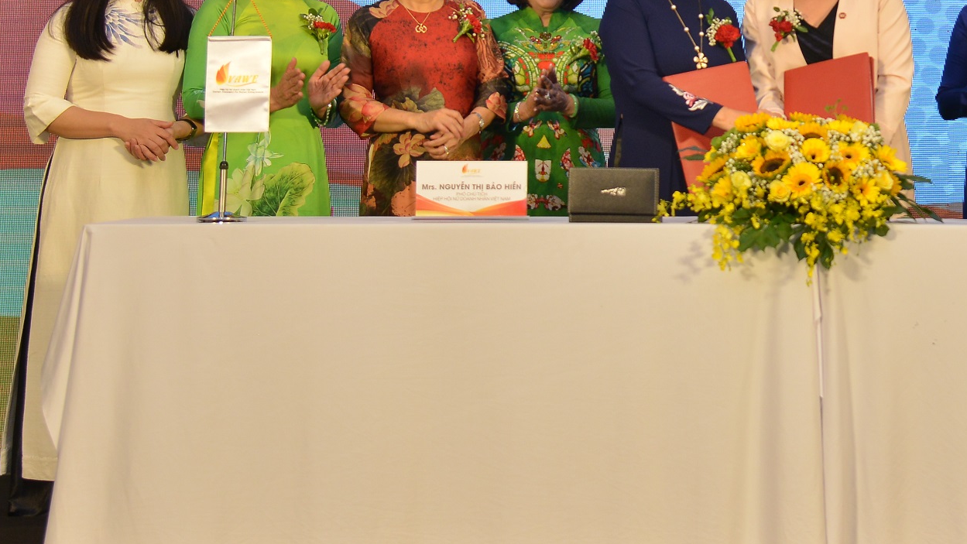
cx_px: 803
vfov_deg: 11.7
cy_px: -72
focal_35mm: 102
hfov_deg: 20.7
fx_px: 2616
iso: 640
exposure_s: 1/125
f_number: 5
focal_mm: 44
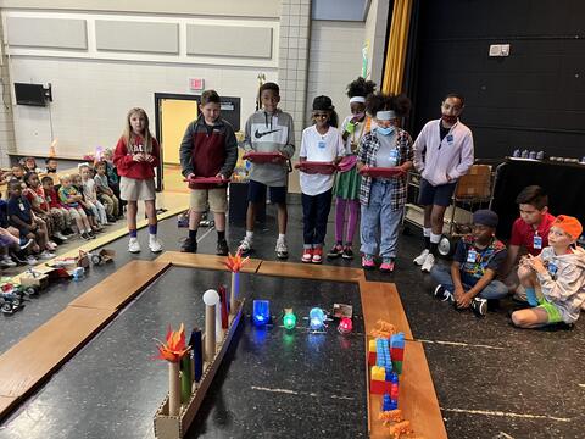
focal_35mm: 26
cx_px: 292
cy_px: 220
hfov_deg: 67.3
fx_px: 439
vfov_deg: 53.1
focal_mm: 5.7
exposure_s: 1/60
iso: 400
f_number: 1.5
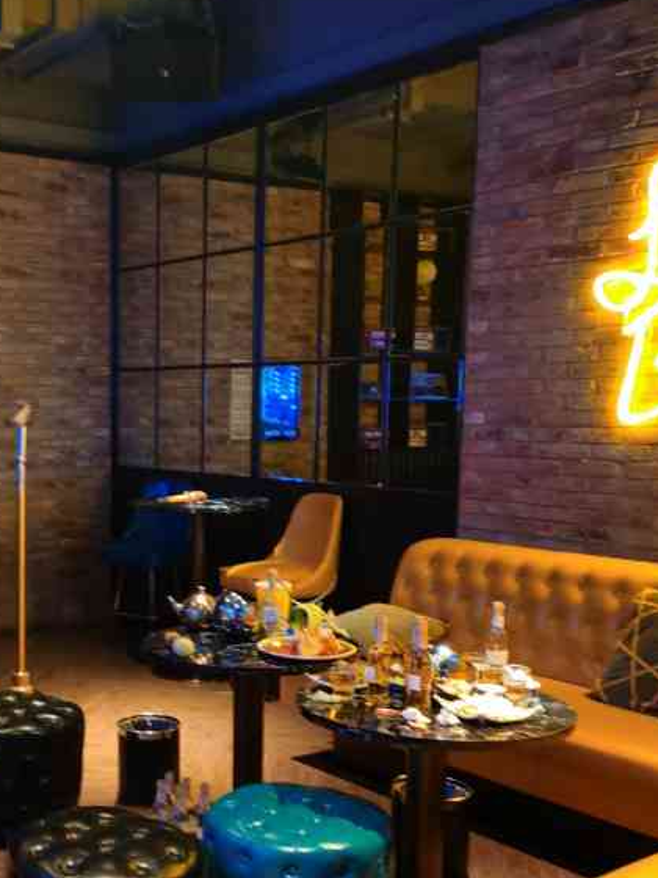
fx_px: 1141
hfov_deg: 31.3
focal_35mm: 45
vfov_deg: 41.7
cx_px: 124
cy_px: 557
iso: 400
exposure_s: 1/33.3
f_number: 1.6
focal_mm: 5.56
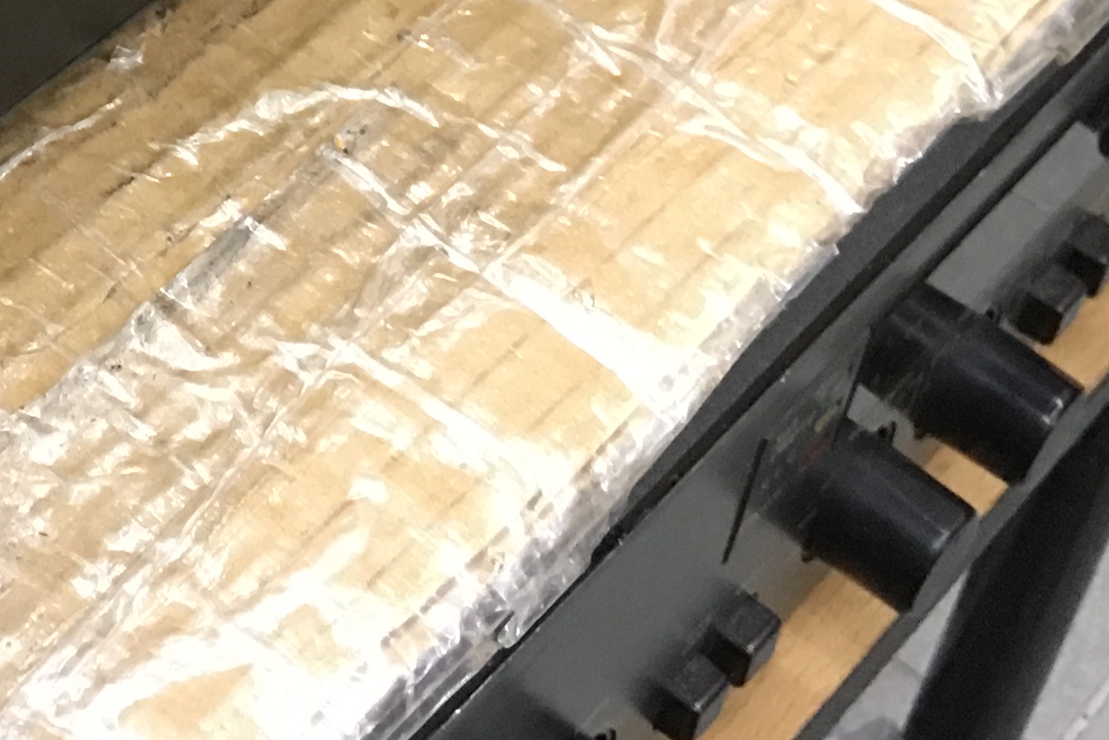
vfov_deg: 12.3
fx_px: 3142
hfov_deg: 18.5
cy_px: -584
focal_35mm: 102
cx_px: -363
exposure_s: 1/17
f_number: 2.2
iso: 125
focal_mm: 4.15
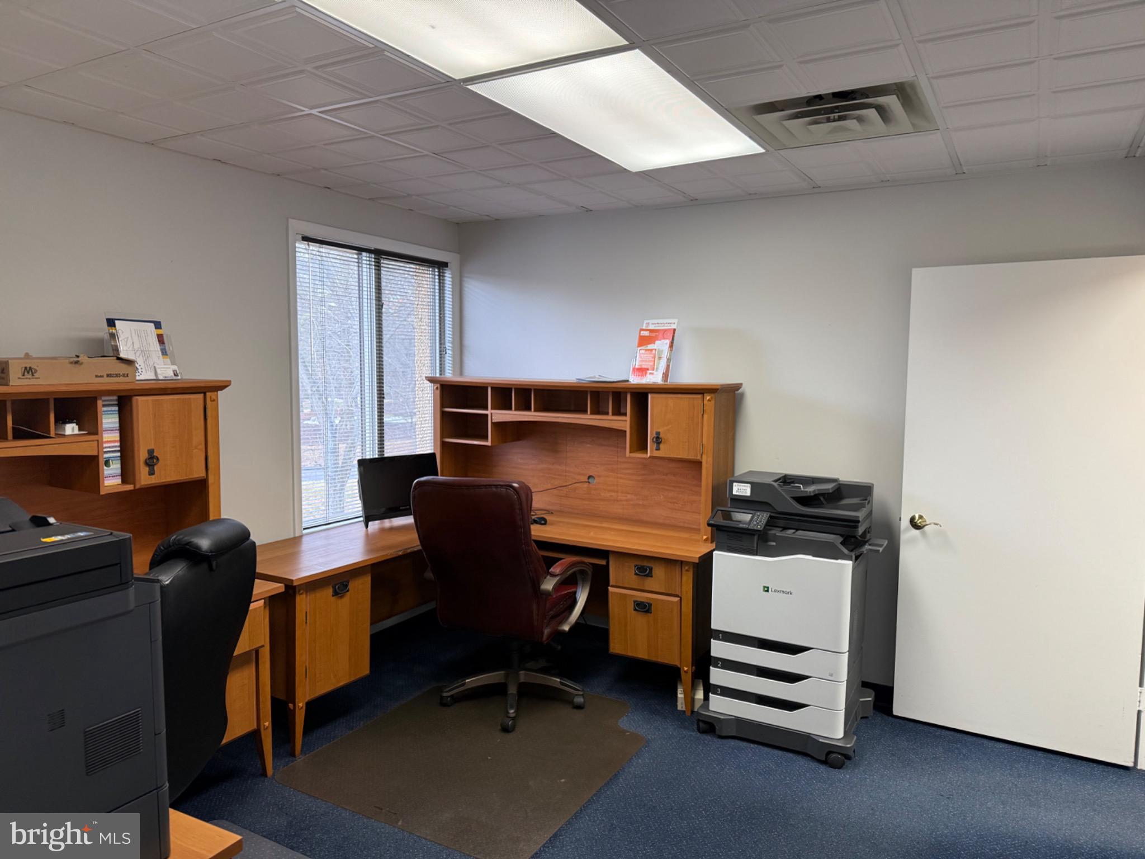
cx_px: 572
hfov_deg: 71.6
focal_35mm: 24
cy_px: 430
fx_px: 794
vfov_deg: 56.8
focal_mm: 6.76
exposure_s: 1/60
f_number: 1.78
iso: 200
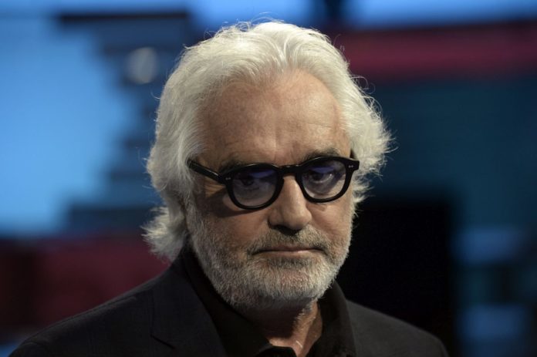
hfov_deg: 12.1
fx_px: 2534
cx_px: 268
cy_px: 178
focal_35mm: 170
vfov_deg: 8.1
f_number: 4
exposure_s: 1/400
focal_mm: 170
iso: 2000
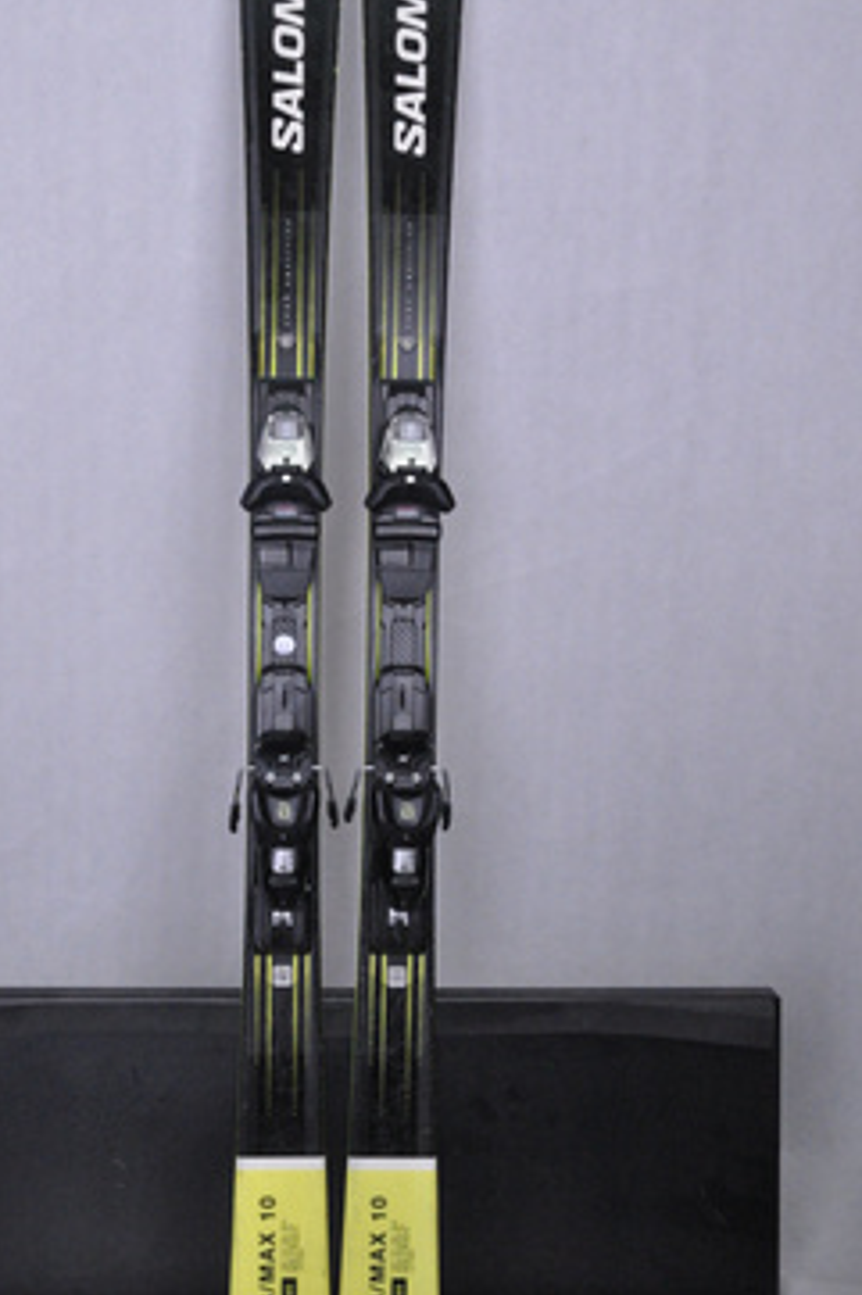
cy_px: 558
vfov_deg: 42.1
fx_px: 1676
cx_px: 345
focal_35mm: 47
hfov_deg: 28.8
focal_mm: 25
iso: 3200
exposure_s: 1/125
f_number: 8
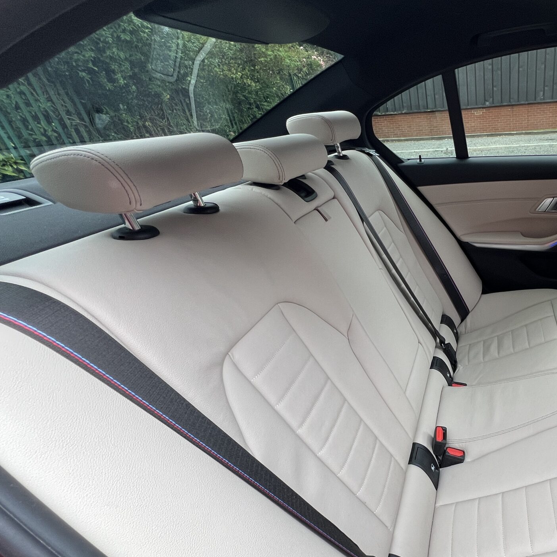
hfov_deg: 64.7
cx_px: 458
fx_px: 382
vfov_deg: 70.7
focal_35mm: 21
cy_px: 355
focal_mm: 1.57
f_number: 1.8
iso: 80
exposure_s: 1/99
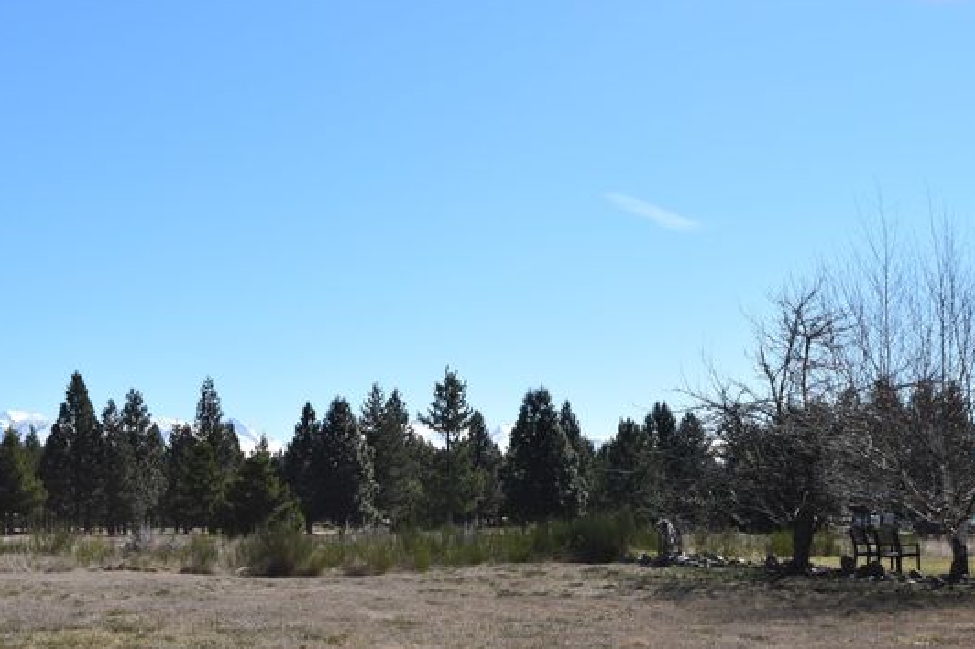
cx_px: 356
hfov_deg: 37.9
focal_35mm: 52
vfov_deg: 25.8
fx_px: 1407
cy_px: 433
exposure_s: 1/400
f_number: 10
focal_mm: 24
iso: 200
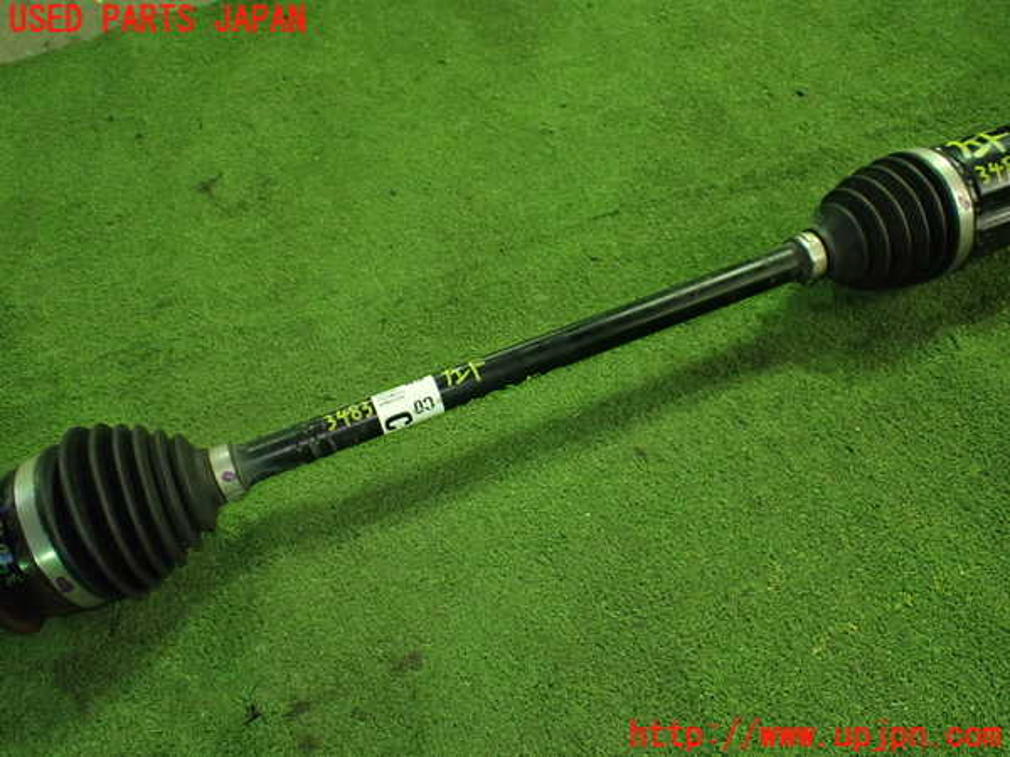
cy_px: 378
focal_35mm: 30
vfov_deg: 46.8
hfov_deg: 60.0
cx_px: 505
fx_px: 875
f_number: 2.3
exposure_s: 1/50
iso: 800
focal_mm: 5.4
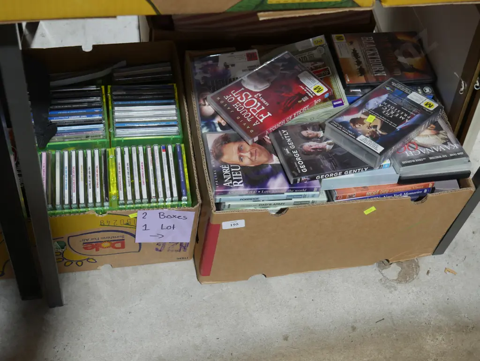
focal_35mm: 50
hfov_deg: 38.2
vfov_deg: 29.1
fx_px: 694
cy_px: 180
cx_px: 240
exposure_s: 1/60
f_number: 5.3
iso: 640
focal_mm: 25
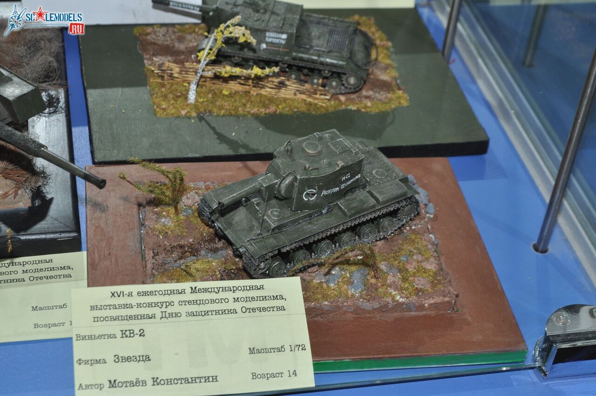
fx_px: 1240
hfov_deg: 27.0
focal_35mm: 75
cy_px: 198
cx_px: 298
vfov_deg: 18.1
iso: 200
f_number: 10
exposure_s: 1/200
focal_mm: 50
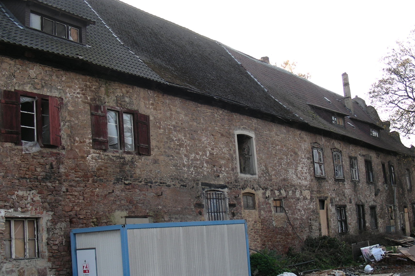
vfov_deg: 28.6
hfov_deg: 41.9
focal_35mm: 47
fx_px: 542
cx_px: 201
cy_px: 169
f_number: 3.5
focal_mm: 6.3
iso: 50
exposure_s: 1/102
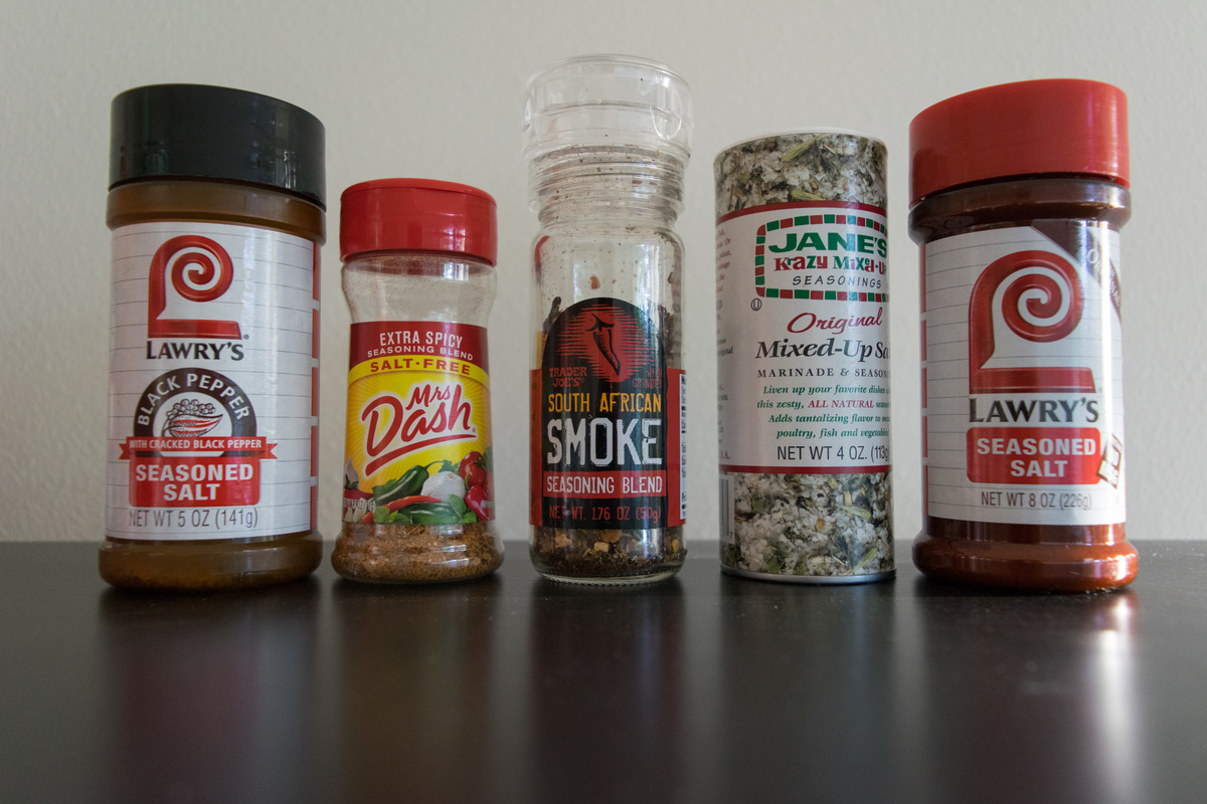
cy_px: 402
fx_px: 905
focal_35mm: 27
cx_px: 604
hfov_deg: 67.4
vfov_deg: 47.9
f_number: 3.8
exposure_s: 1/60
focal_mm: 18
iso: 800
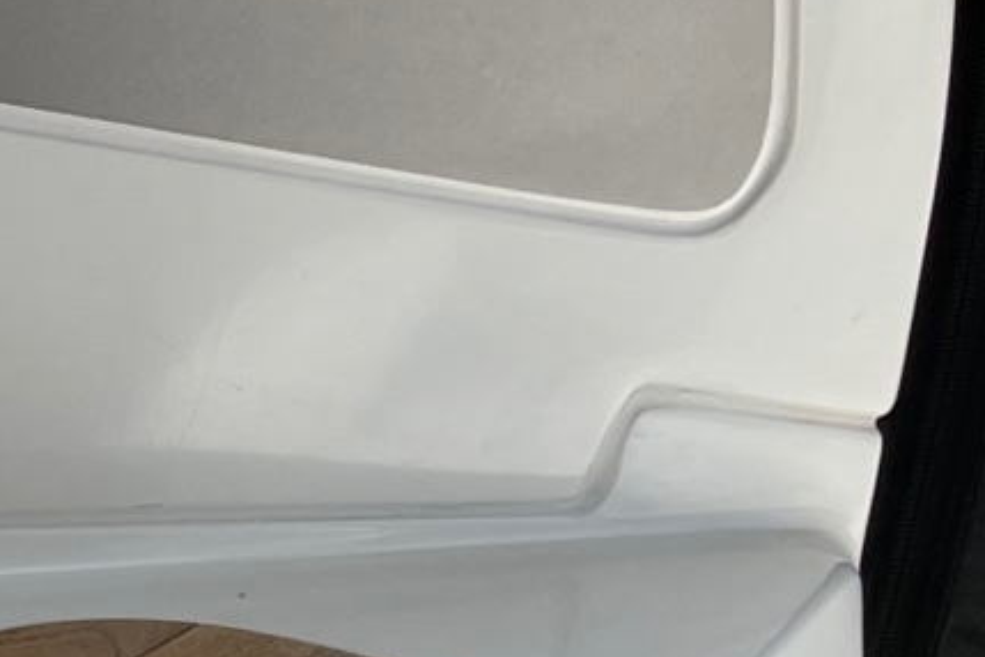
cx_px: -884
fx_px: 3475
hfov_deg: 14.0
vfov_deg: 9.6
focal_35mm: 127
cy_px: 1539
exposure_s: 1/2353
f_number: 1.6
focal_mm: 4.2
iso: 32
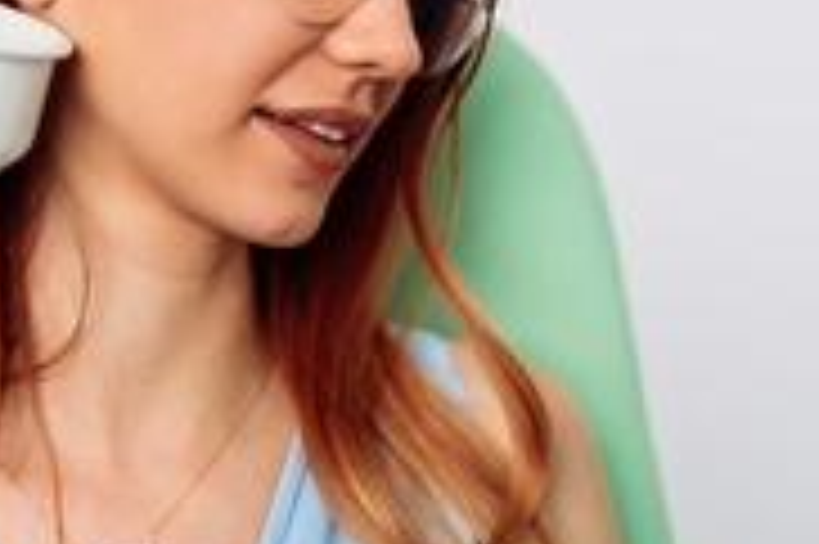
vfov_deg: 15.2
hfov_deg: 22.2
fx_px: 2000
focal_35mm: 88
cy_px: -2
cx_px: -18
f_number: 1.4
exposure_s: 1/800
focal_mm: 35
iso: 200
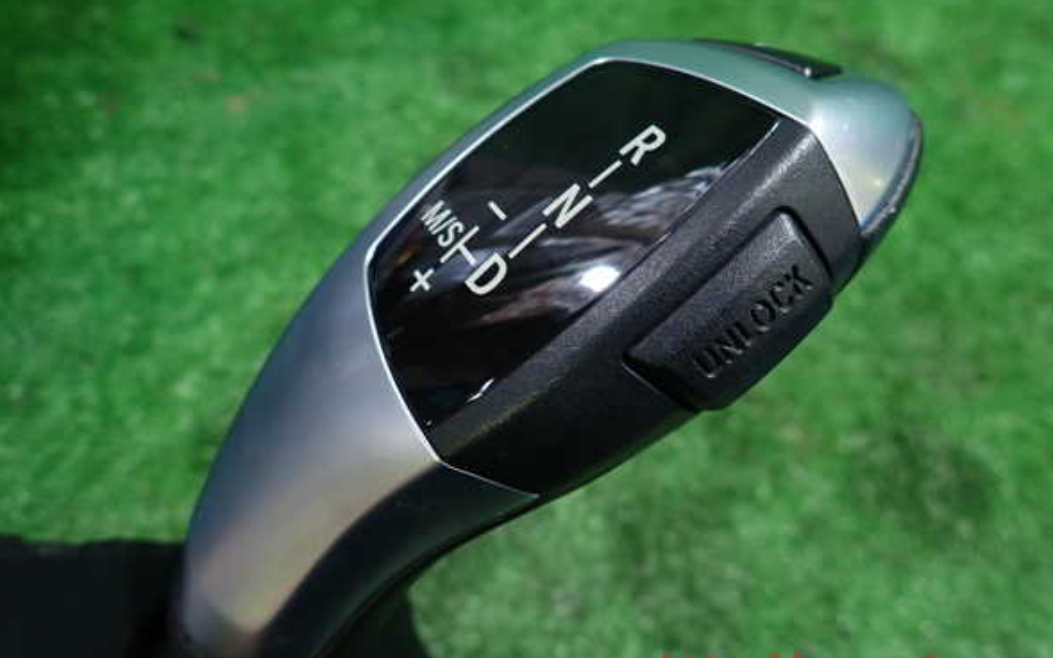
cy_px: 293
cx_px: 529
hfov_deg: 68.4
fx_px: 775
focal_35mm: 27
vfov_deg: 45.9
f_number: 2
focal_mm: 4.5
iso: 250
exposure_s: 1/30
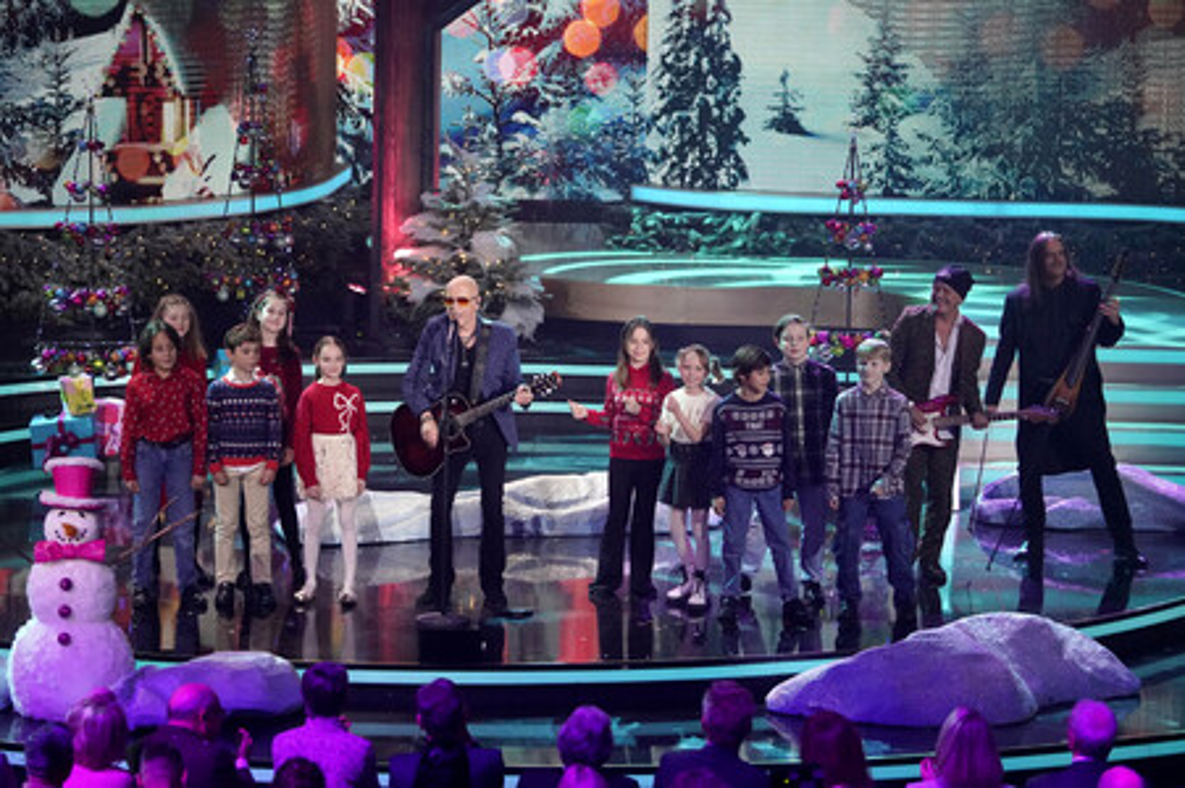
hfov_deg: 19.5
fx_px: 3454
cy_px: 394
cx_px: 592
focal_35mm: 105
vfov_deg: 13.0
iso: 8000
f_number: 4
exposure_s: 1/320
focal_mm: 105
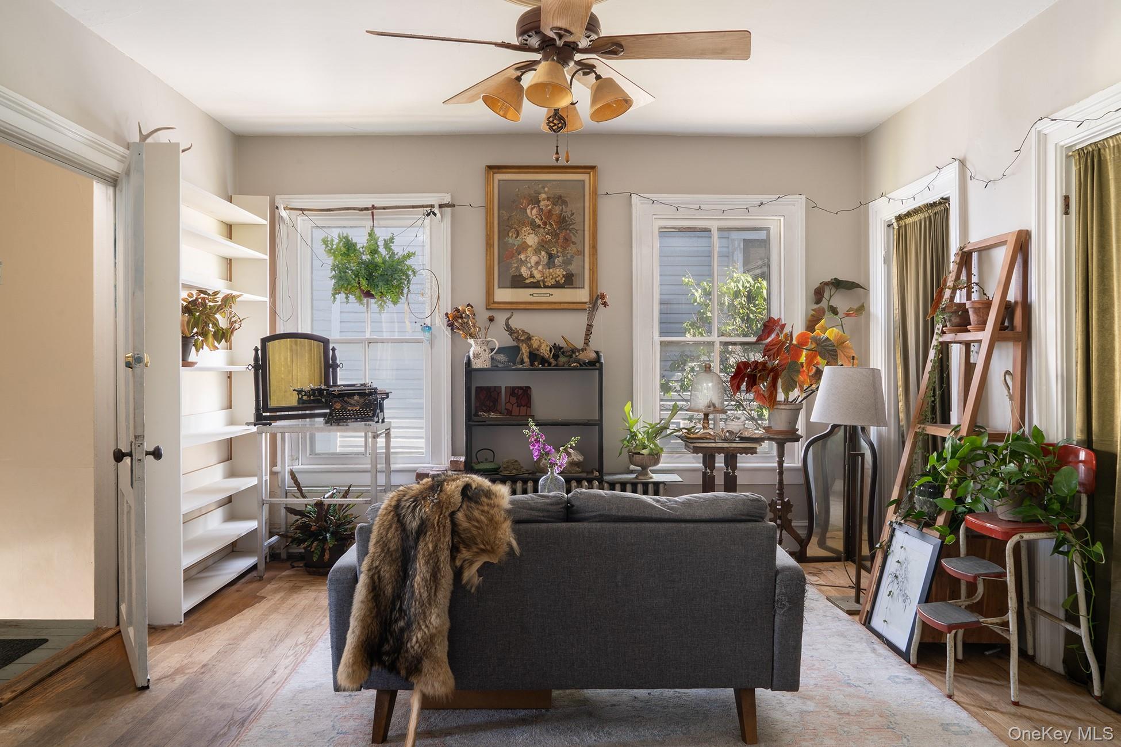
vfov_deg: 53.1
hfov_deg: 73.7
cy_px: 374
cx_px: 560
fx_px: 747
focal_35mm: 24
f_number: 16
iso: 200
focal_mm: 24
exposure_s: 2.5
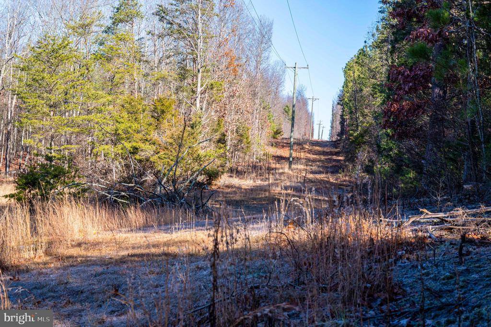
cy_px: 164
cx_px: 246
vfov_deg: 19.4
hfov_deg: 28.9
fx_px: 954
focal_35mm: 70
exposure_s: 1/320
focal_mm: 70
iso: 400
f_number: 9
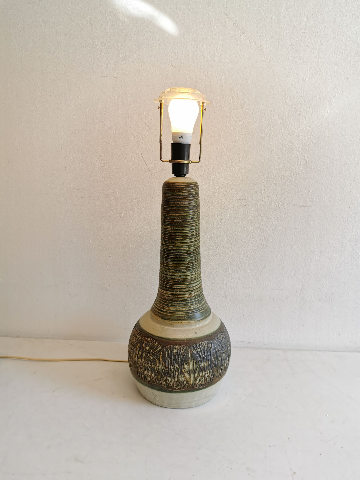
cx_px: 186
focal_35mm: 28
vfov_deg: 63.4
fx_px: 388
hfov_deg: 49.7
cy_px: 244
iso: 50
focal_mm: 5.56
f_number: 1.6
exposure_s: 1/120
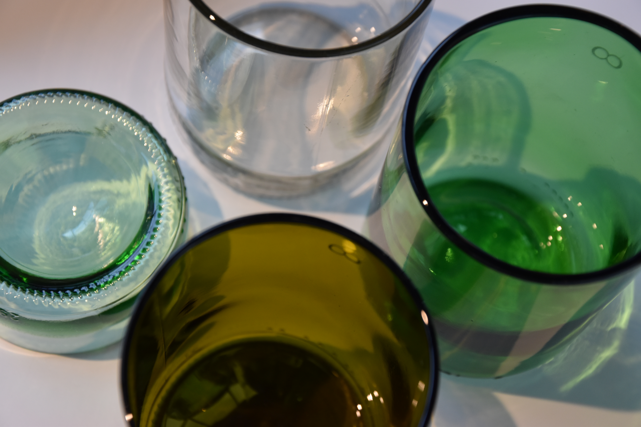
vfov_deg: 15.7
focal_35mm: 87
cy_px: 214
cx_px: 320
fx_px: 1549
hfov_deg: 23.4
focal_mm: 58
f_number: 5
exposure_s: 1/160
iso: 800
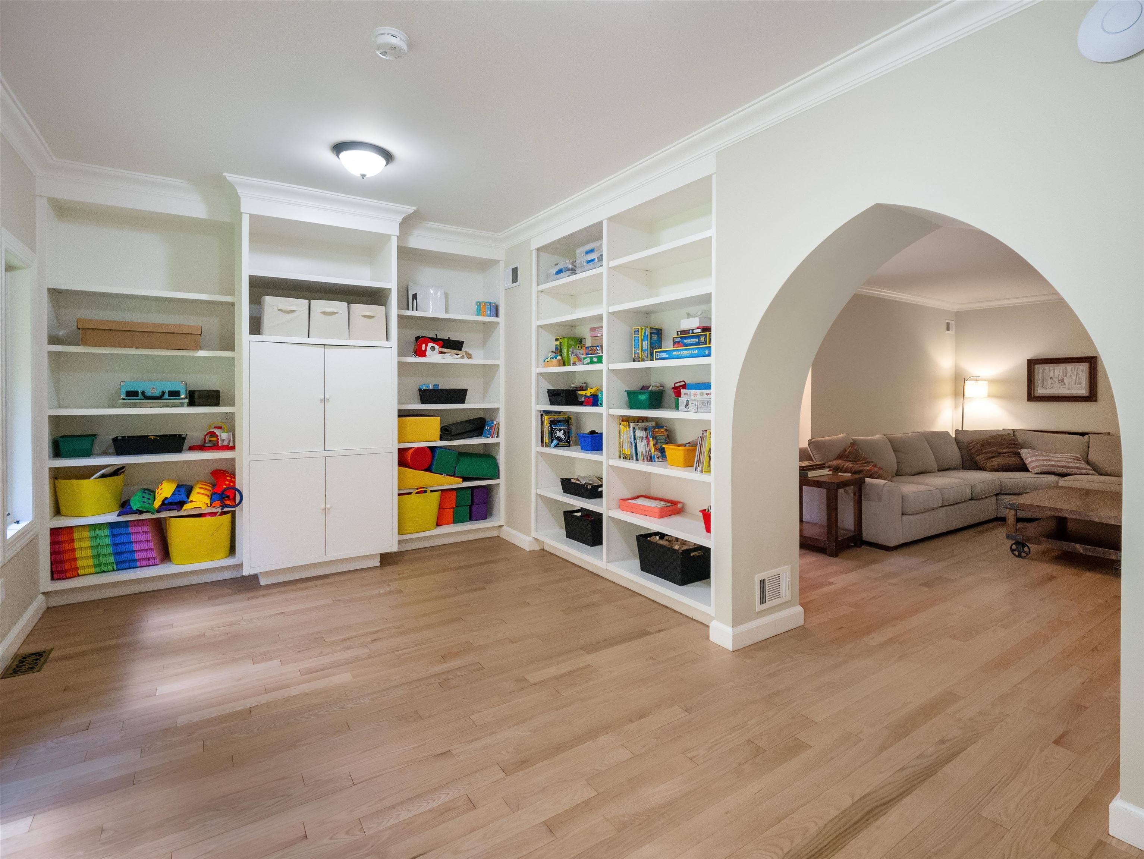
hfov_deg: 94.5
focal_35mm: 16
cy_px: 430
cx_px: 572
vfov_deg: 78.2
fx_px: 529
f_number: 2.8
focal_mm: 8
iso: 1250
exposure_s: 1/60
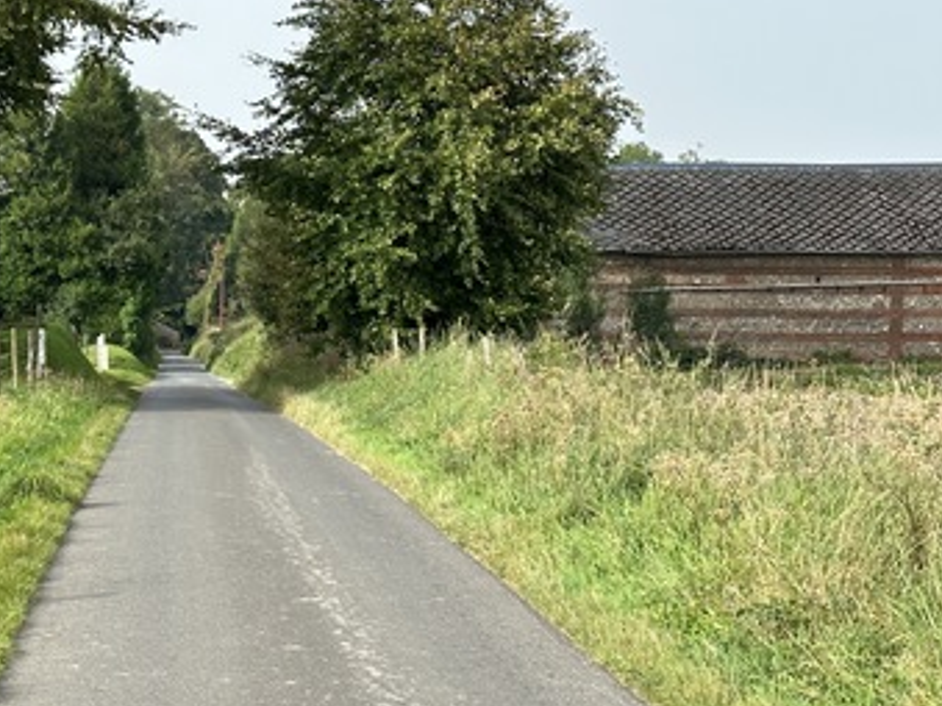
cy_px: 334
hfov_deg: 22.7
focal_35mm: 85
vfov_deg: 17.4
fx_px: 2312
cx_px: 195
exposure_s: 1/1541
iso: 64
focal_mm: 6.86
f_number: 1.78
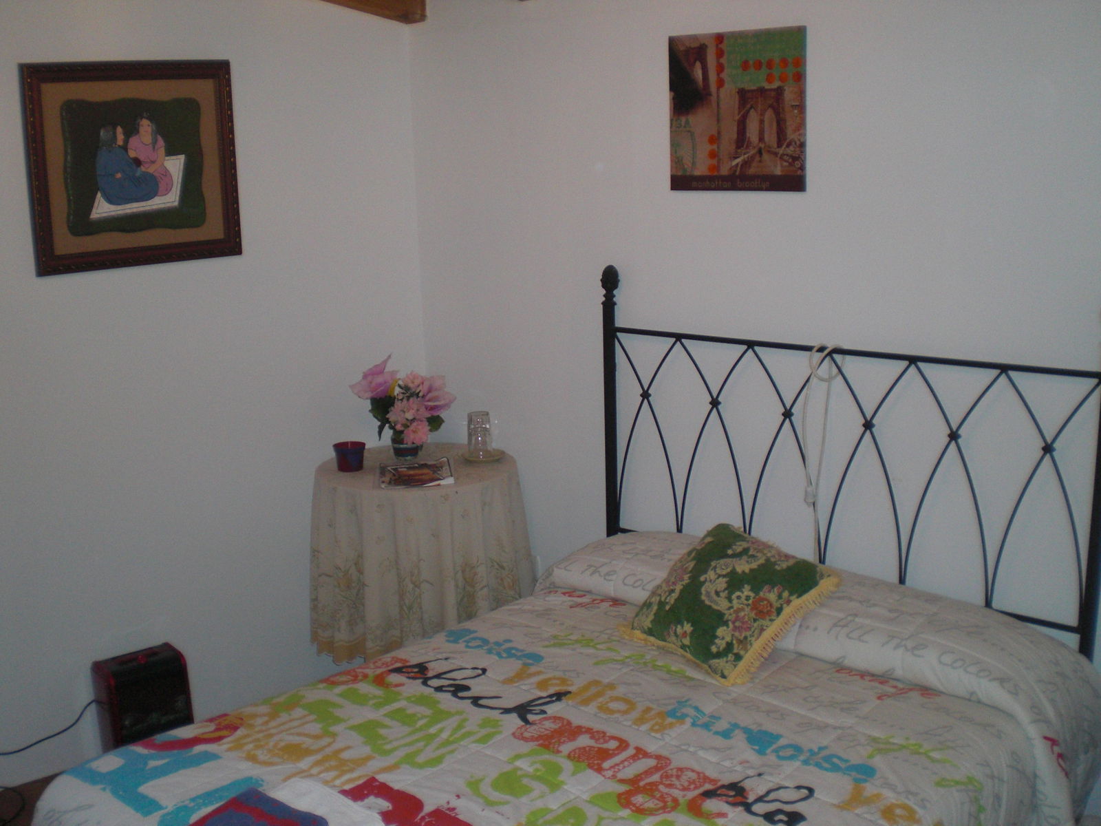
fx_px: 1209
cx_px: 550
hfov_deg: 49.0
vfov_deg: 37.7
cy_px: 413
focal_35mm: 38
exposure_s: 1/60
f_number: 3.1
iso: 200
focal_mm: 6.3
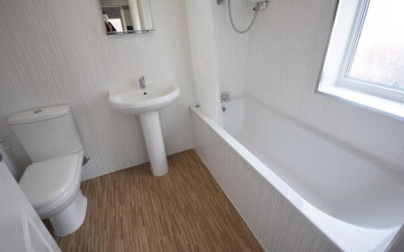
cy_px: 118
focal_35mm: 16
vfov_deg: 71.1
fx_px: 176
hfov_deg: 97.8
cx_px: 199
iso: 400
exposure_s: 1/100
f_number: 5
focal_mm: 10
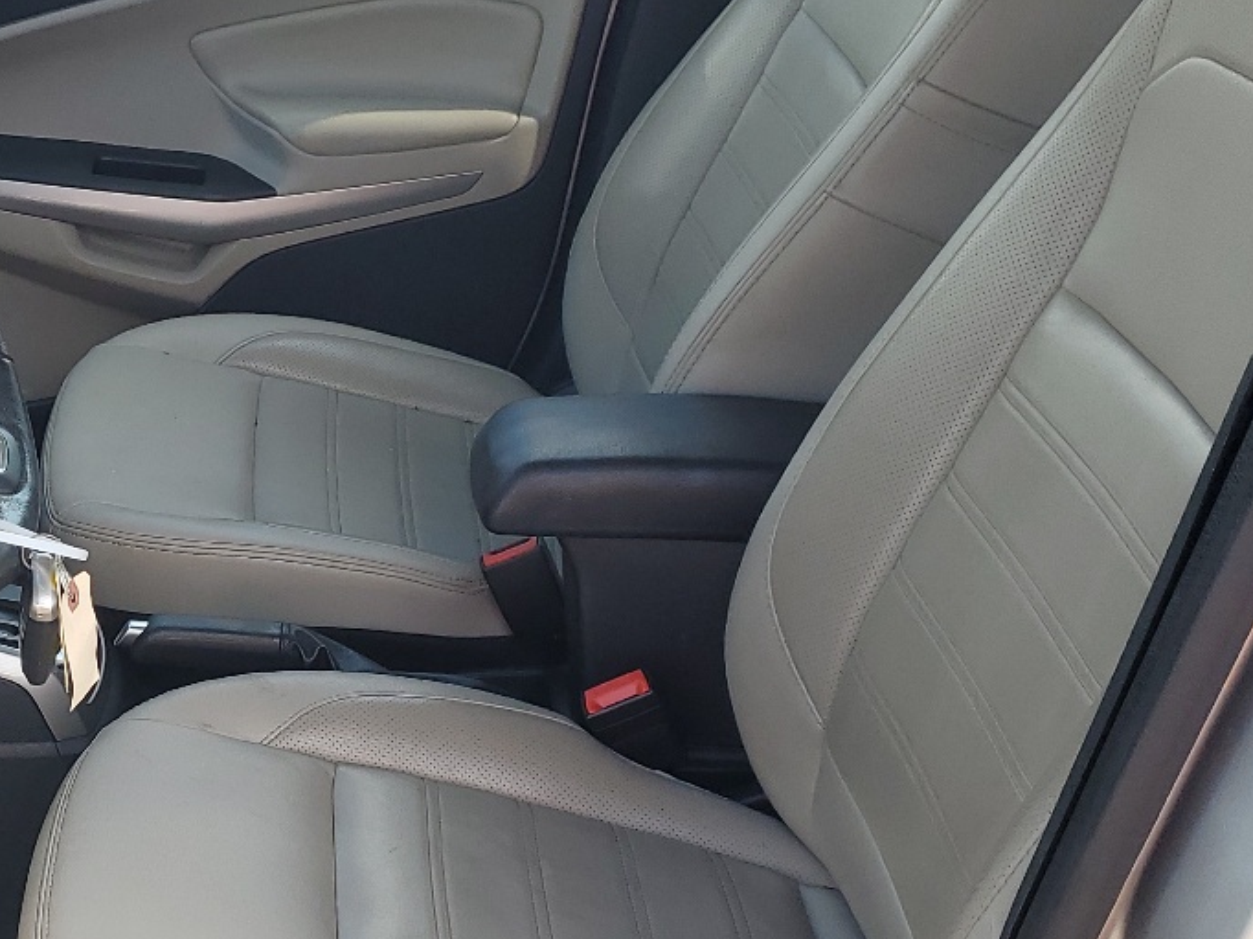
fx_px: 2207
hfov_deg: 30.3
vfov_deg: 23.8
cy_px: 673
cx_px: 130
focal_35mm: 61
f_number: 1.5
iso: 50
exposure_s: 1/526
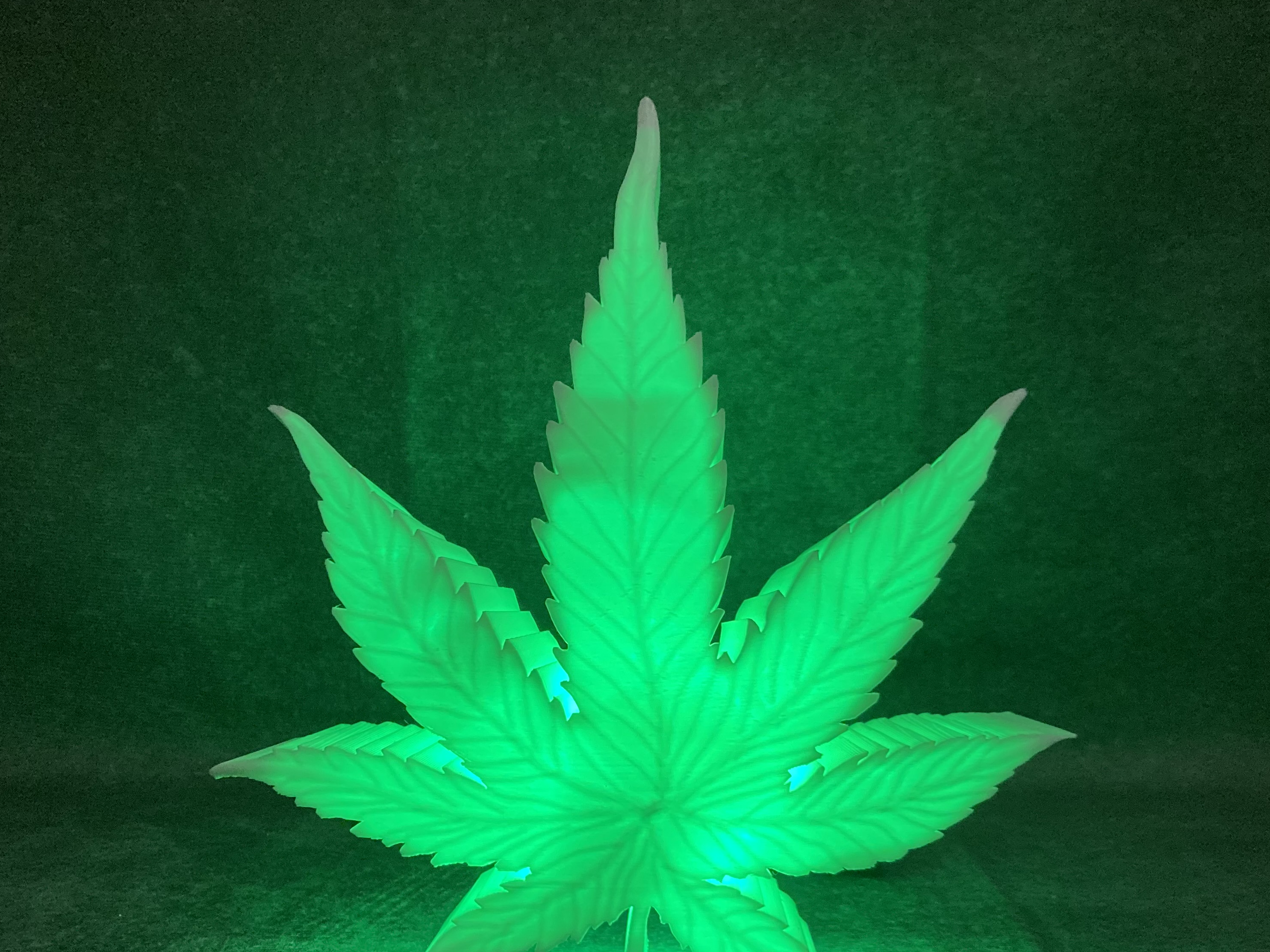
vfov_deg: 37.5
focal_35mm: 38
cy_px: 600
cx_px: 678
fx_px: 1394
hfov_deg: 48.9
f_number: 1.8
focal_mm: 3.99
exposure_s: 1/60
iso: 320
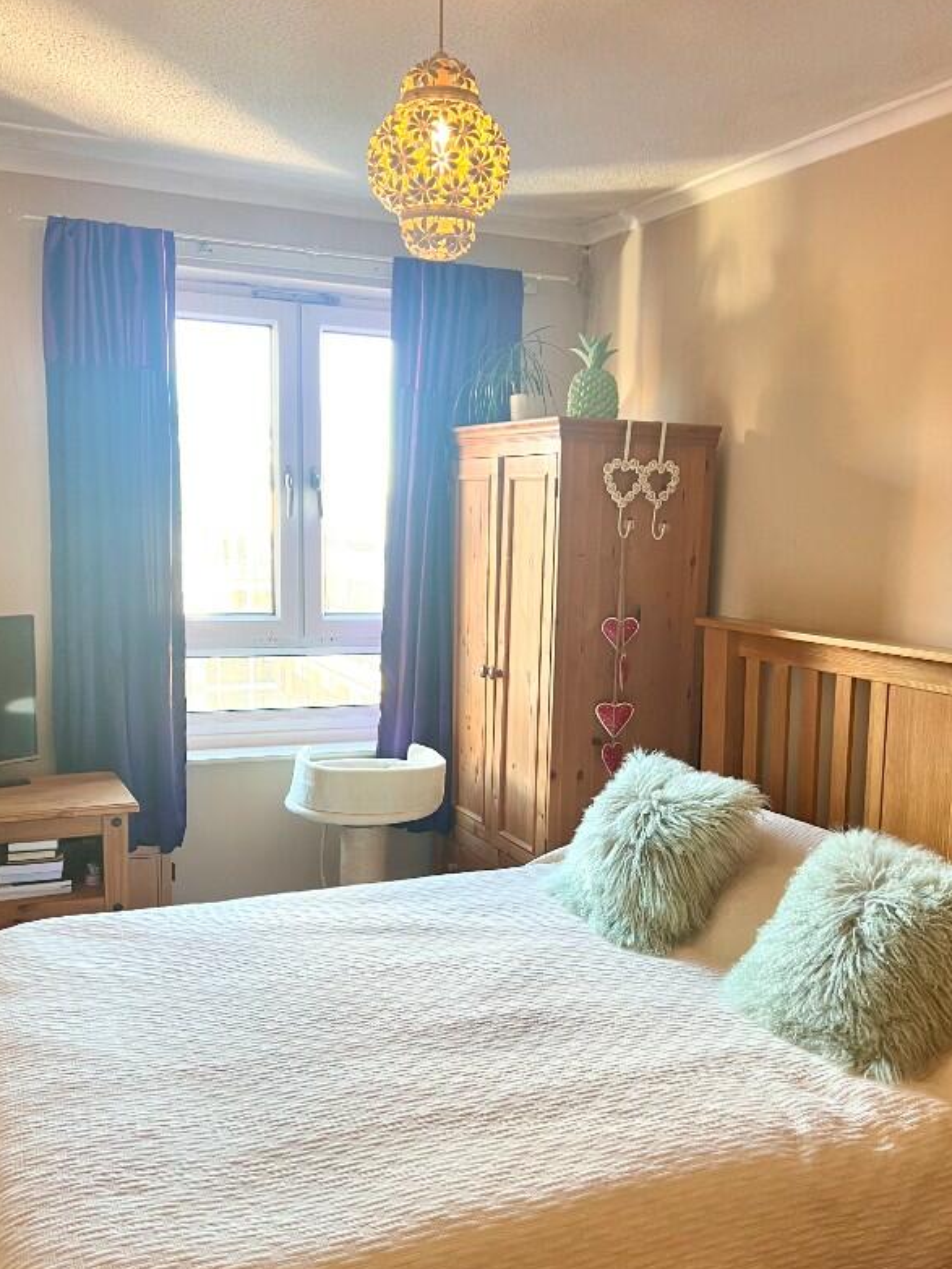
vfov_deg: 53.7
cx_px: 511
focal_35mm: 34
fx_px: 1247
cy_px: 734
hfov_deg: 41.8
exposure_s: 1/50
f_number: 1.5
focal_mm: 5.7
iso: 80
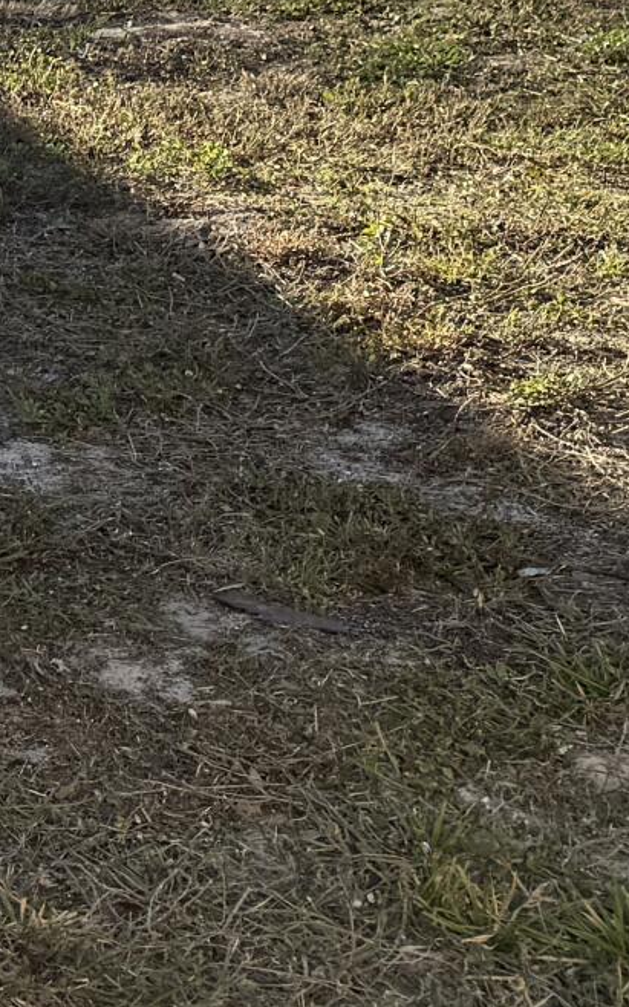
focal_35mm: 116
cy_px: -340
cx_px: -572
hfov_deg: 10.5
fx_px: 3183
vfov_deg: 16.8
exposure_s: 1/2801
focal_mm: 6.76
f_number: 1.78
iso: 80
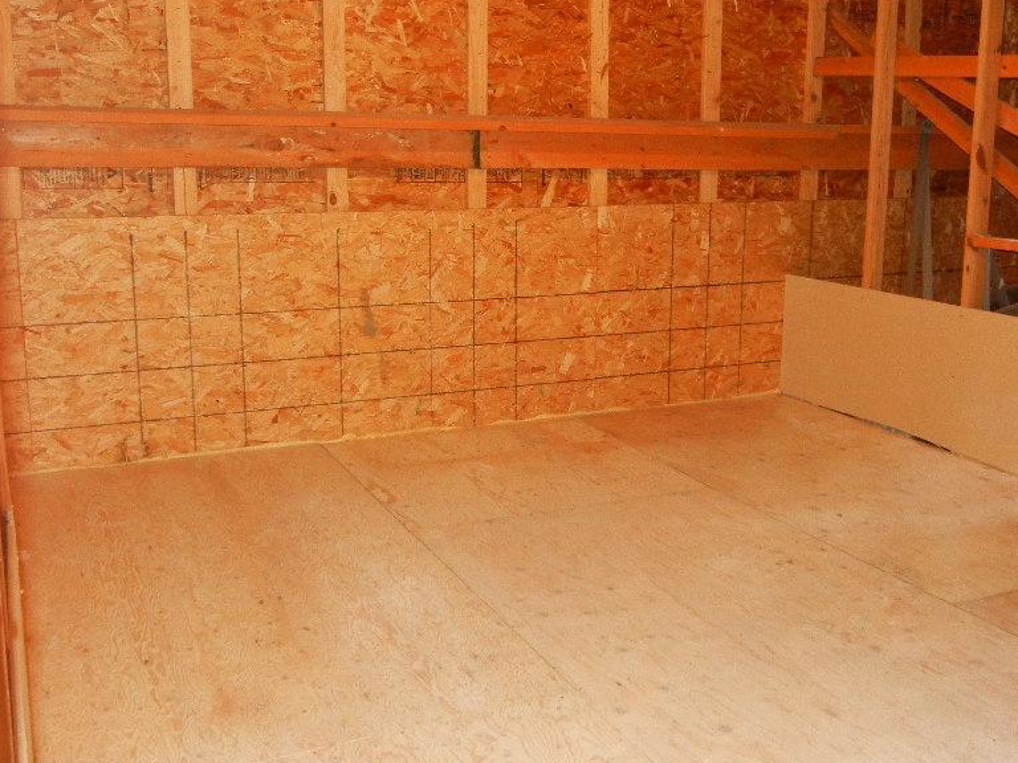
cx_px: 542
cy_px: 354
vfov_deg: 35.9
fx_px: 1176
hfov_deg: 46.8
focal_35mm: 40
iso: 549
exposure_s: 1/30
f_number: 3.5
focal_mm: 5.4
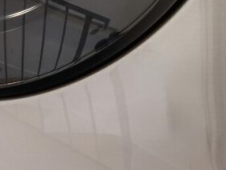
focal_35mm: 76
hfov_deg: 15.8
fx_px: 497
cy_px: 151
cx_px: -290
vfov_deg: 19.1
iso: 1600
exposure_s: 1/20
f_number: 8
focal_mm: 16
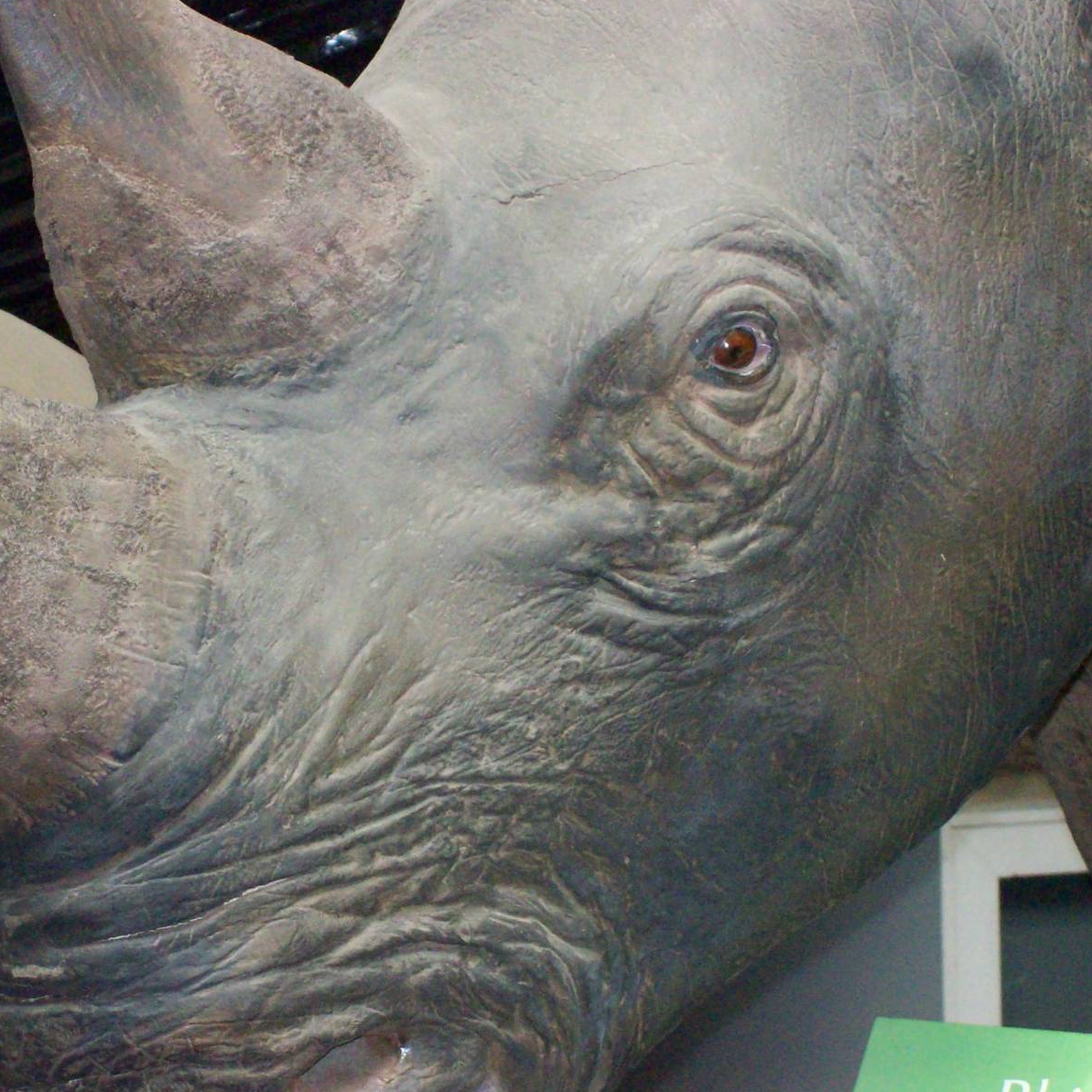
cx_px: 443
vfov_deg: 13.6
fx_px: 4568
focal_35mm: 128
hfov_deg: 13.6
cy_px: 546
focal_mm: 18
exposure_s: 1/257
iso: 400
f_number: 4.8
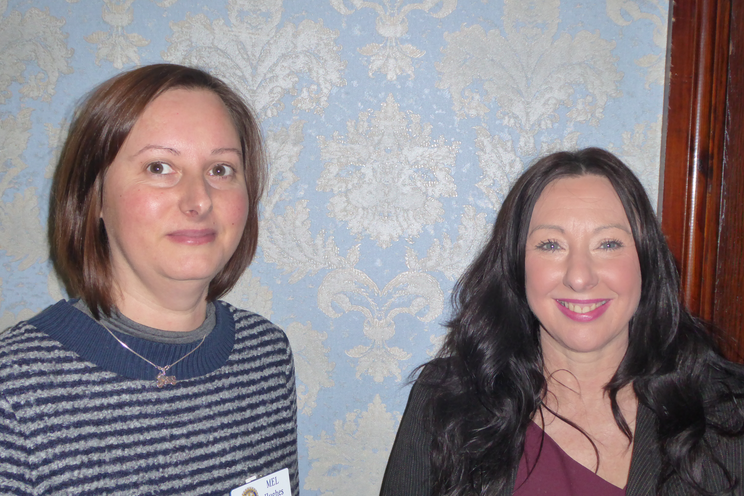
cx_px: 371
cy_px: 227
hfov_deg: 41.1
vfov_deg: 28.1
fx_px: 992
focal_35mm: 48
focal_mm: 7.8
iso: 400
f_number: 3.9
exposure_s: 1/60
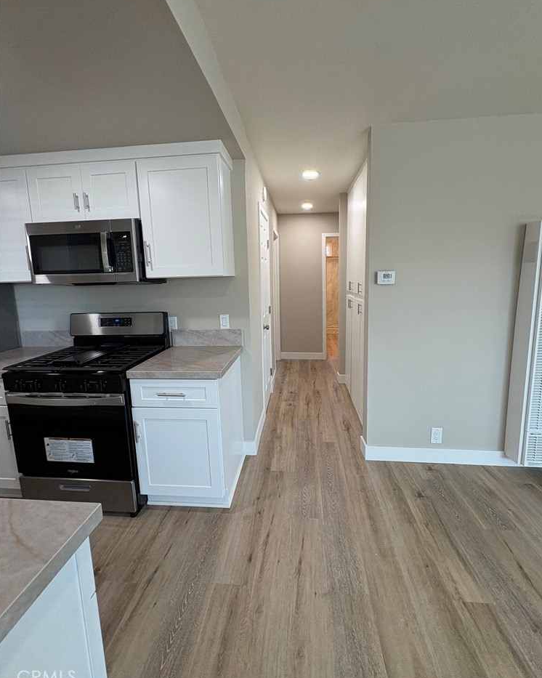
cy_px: 315
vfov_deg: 96.7
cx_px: 275
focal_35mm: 15
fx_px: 301
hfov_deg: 84.0
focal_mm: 2.22
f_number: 2.2
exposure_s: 1/120
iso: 160
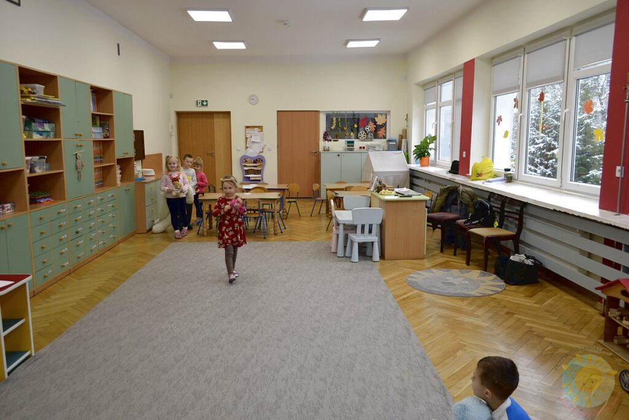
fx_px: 472
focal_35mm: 27
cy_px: 210
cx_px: 314
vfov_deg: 47.9
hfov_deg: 67.4
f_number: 4
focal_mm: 18
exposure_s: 1/60
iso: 400
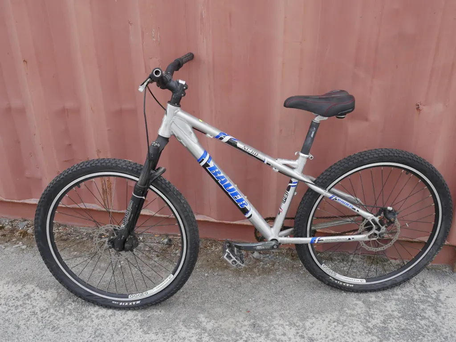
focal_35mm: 38
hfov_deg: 49.0
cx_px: 228
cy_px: 171
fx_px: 501
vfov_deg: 37.8
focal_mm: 19
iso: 200
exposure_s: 1/200
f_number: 5.6
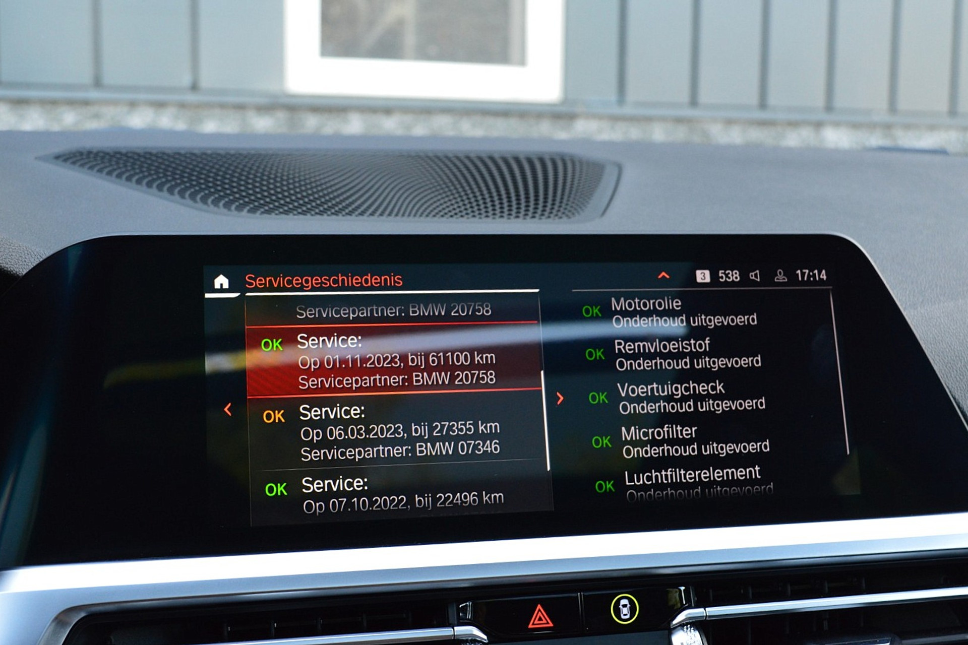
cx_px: 484
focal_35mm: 44
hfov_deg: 45.0
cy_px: 322
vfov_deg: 30.8
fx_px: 1170
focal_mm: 29
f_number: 7.1
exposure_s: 1/60
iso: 800
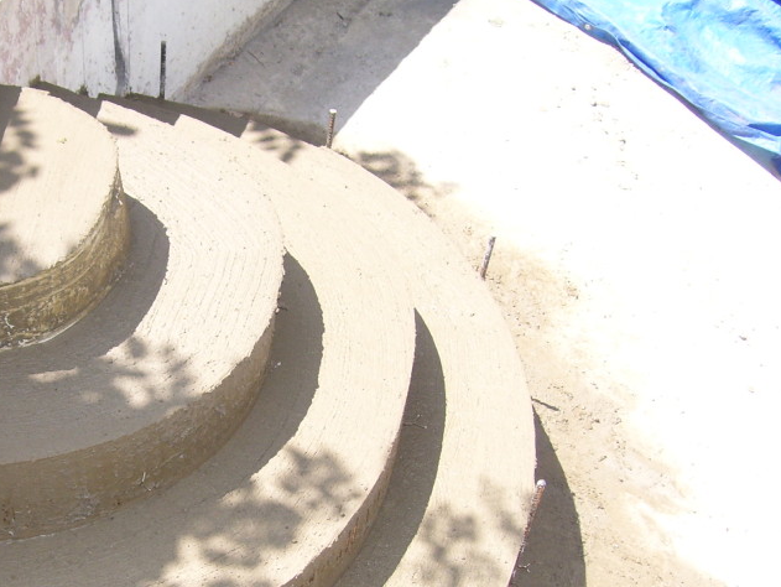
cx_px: 175
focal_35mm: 60
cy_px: 448
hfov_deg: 31.5
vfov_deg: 24.1
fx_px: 1354
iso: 80
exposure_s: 1/750
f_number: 2.7
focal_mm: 6
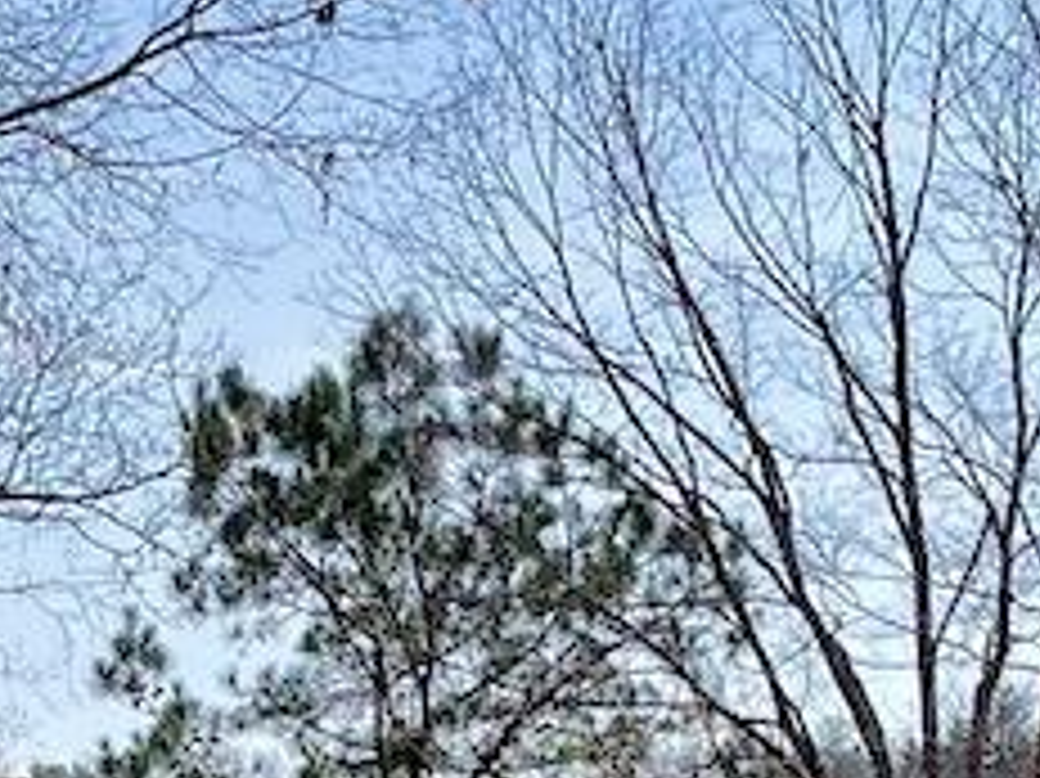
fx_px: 4324
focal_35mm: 144
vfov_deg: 9.9
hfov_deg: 13.6
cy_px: 1246
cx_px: 207
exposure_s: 1/3861
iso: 32
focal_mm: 4.2
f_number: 1.6
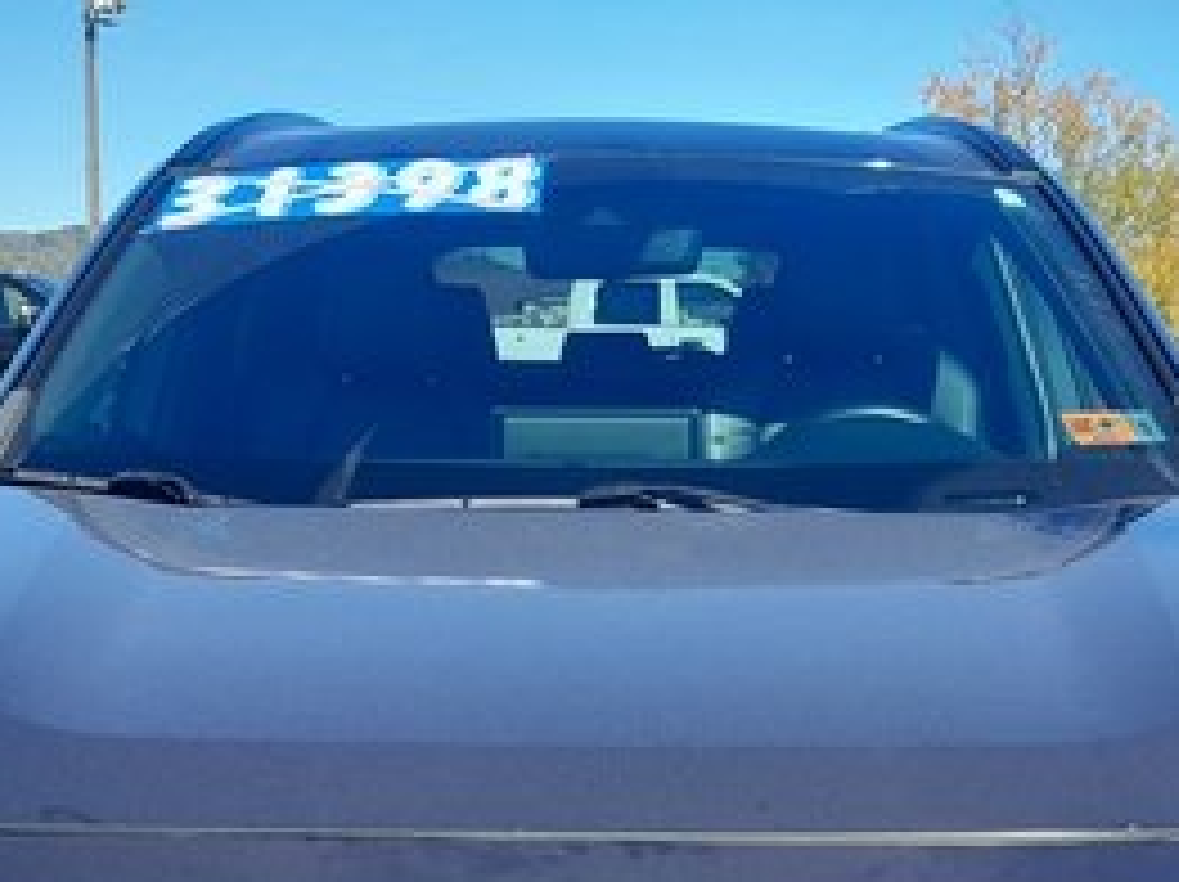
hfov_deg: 29.4
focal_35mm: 66
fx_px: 2246
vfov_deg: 21.0
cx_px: 630
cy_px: 999
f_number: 1.8
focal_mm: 4
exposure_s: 1/217
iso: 40
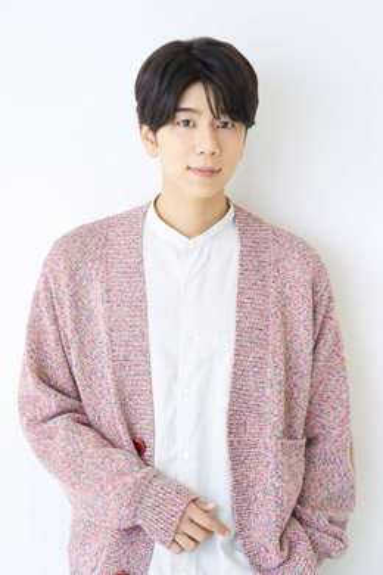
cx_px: 192
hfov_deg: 13.0
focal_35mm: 105
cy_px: 288
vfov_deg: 19.5
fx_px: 1675
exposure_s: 1/125
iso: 800
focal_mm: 105
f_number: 5.6
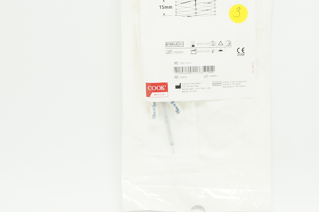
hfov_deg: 24.1
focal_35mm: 84
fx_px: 744
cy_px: 19
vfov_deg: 16.0
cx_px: 196
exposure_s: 1/60
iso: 400
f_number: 5.6
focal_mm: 27
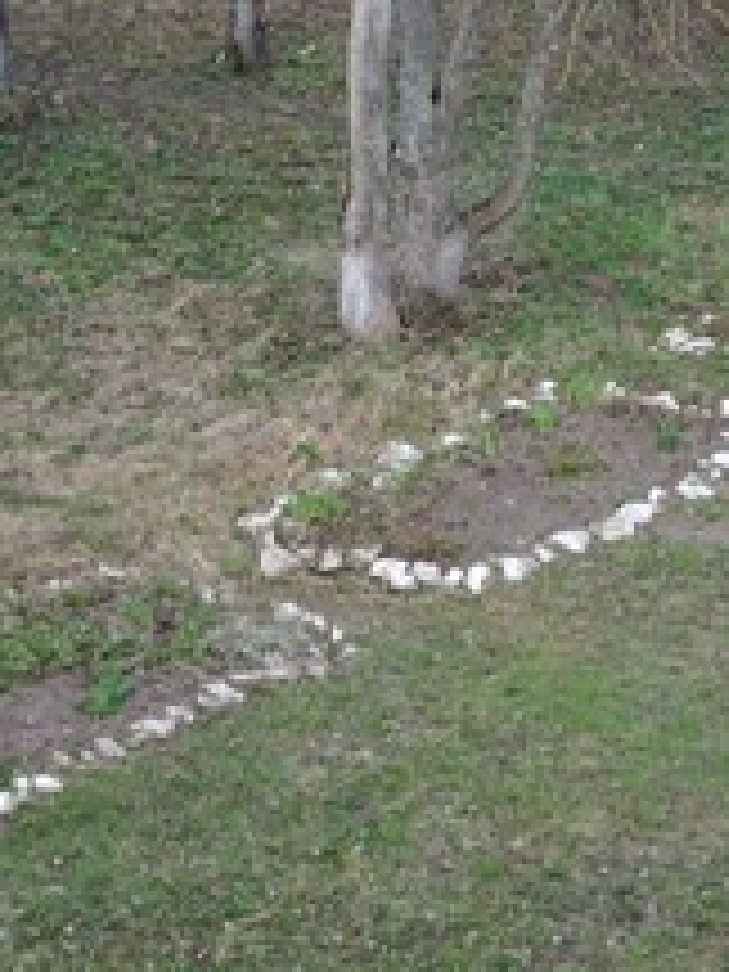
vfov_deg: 13.4
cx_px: 724
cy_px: -173
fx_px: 4043
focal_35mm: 144
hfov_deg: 10.2
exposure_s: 1/160
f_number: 6.3
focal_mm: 24
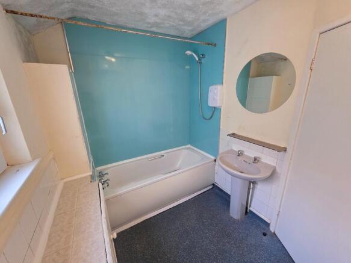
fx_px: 132
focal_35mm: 13
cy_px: 132
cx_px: 176
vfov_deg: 89.9
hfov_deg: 106.2
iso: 400
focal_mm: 2.2
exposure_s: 1/50
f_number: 1.9
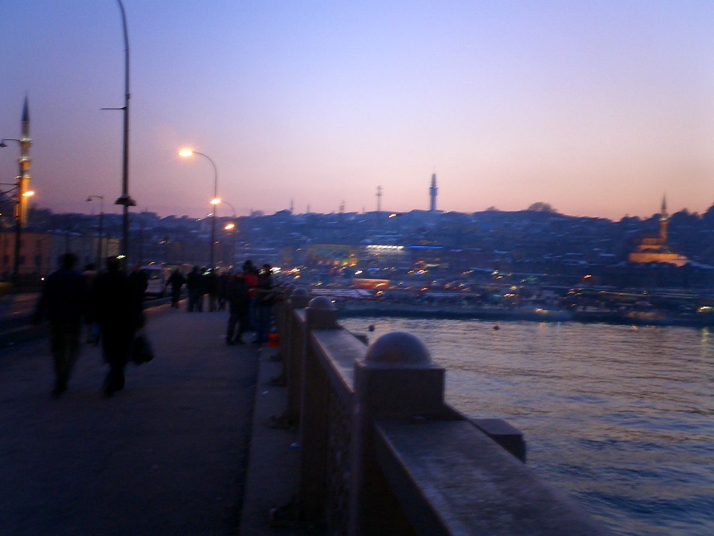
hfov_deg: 50.1
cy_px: 268
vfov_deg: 38.7
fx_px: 763
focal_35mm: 37
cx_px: 357
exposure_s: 1/8
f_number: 3.5
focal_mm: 5.6
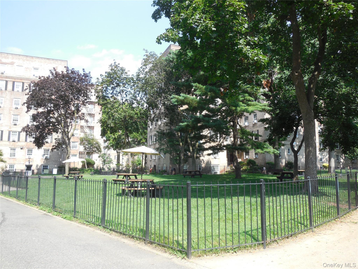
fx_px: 310
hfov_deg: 60.0
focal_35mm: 30
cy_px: 134
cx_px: 179
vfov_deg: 46.8
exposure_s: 1/500
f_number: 3.2
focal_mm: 5.3
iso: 125
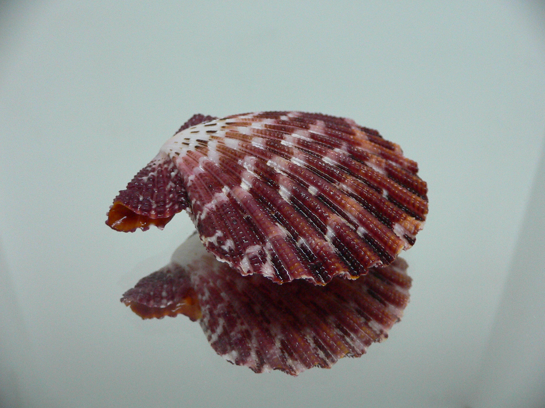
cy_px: 204
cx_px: 272
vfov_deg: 40.7
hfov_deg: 52.6
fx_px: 551
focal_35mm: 35
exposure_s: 1/50
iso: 200
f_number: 2.8
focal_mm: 4.6
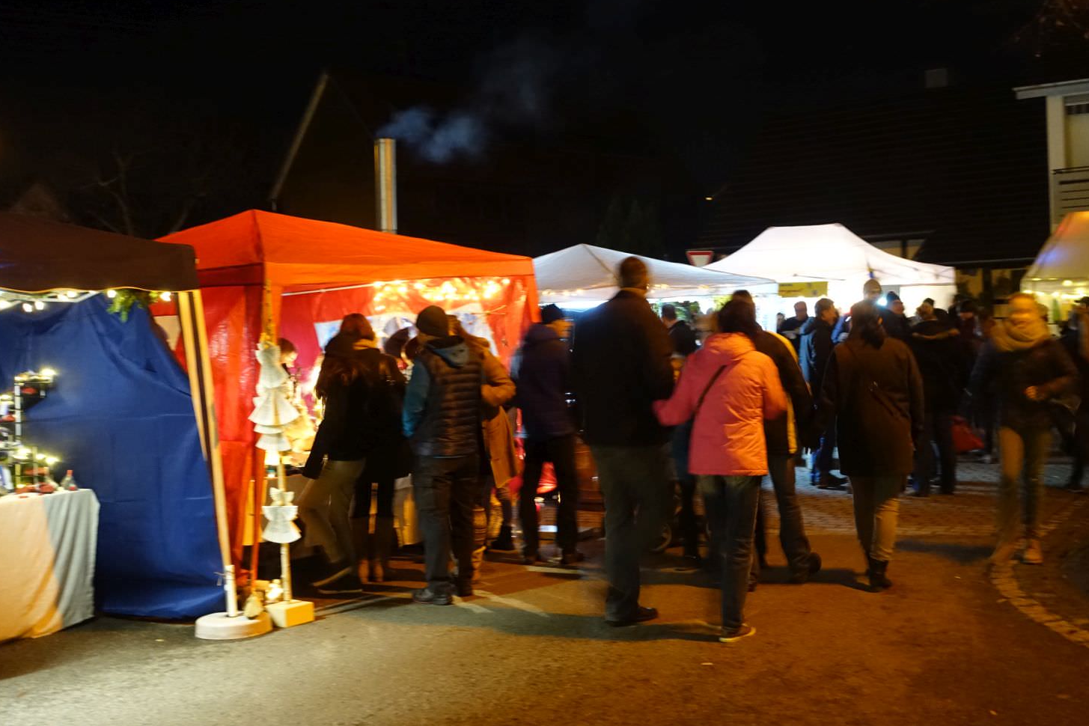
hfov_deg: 44.5
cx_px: 517
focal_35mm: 44
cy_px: 330
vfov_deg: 30.5
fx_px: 1331
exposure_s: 1/6
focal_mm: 14.5
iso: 1600
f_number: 2.8
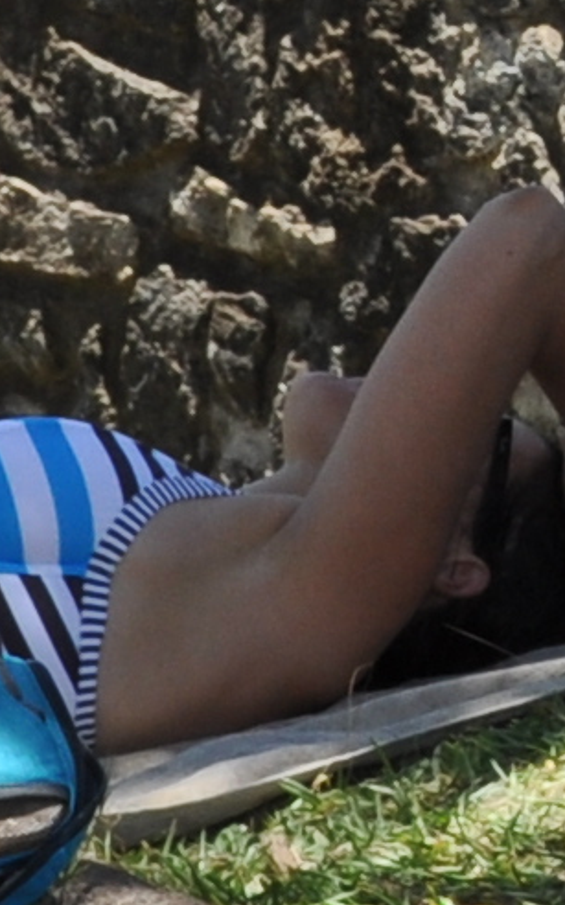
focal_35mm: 426
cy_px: -2
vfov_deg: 4.9
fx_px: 10508
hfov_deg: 3.0
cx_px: 1371
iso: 200
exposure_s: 1/200
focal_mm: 32
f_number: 9
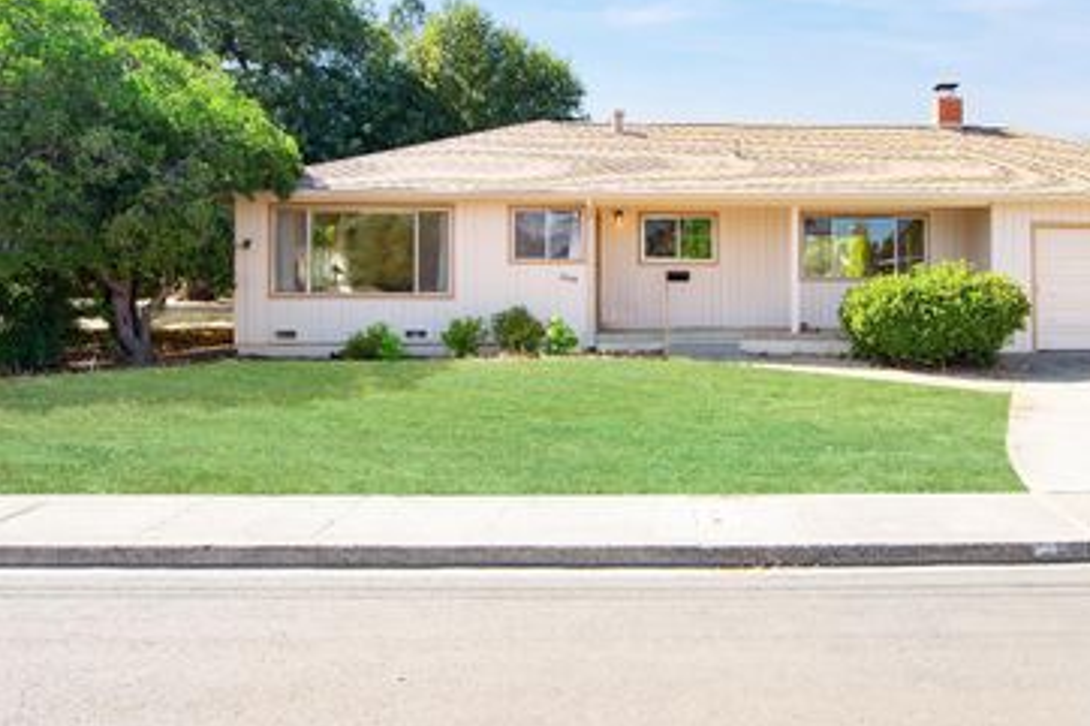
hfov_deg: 61.7
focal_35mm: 29
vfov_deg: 44.6
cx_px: 750
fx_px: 878
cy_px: 273
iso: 100
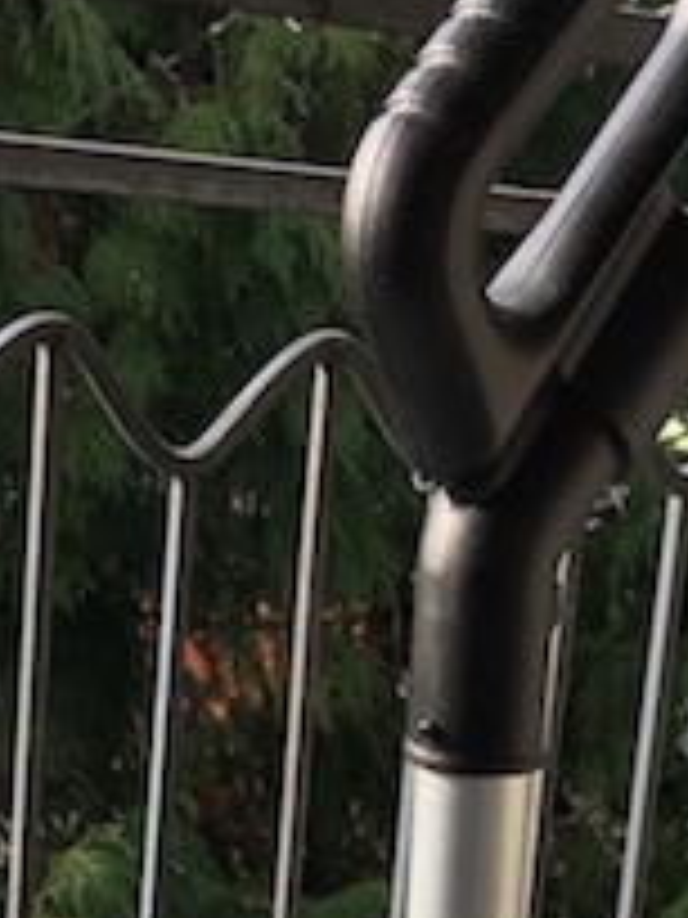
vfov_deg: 15.2
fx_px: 3021
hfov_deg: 13.0
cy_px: 1598
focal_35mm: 114
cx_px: 396
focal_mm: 4.15
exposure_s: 1/252
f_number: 2.2
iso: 25
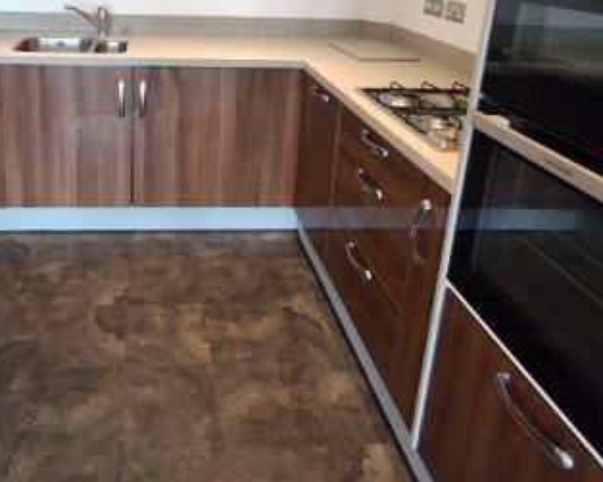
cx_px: 181
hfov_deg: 58.5
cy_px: 76
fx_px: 517
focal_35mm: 29
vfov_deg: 46.5
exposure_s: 1/50
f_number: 2.2
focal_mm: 1.64
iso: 400
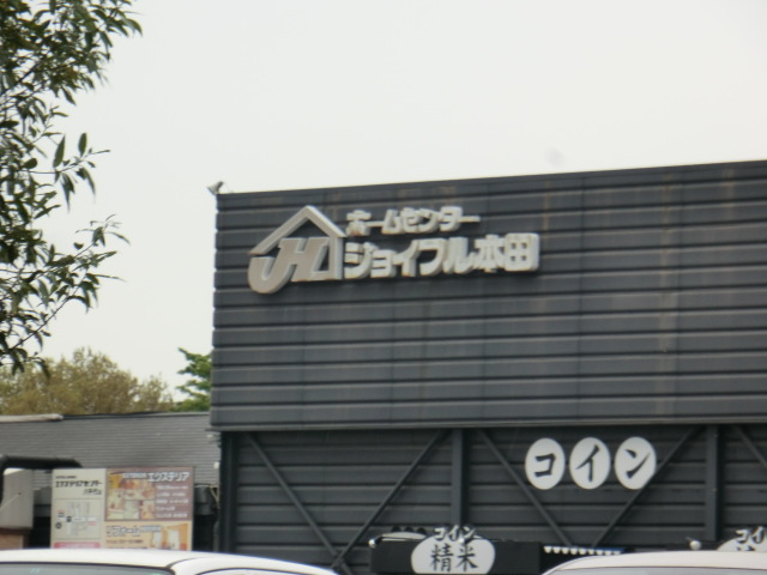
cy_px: 288
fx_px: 5318
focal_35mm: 240
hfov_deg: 8.2
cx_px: 384
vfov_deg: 6.2
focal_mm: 43
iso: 80
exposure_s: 1/60
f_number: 5.7
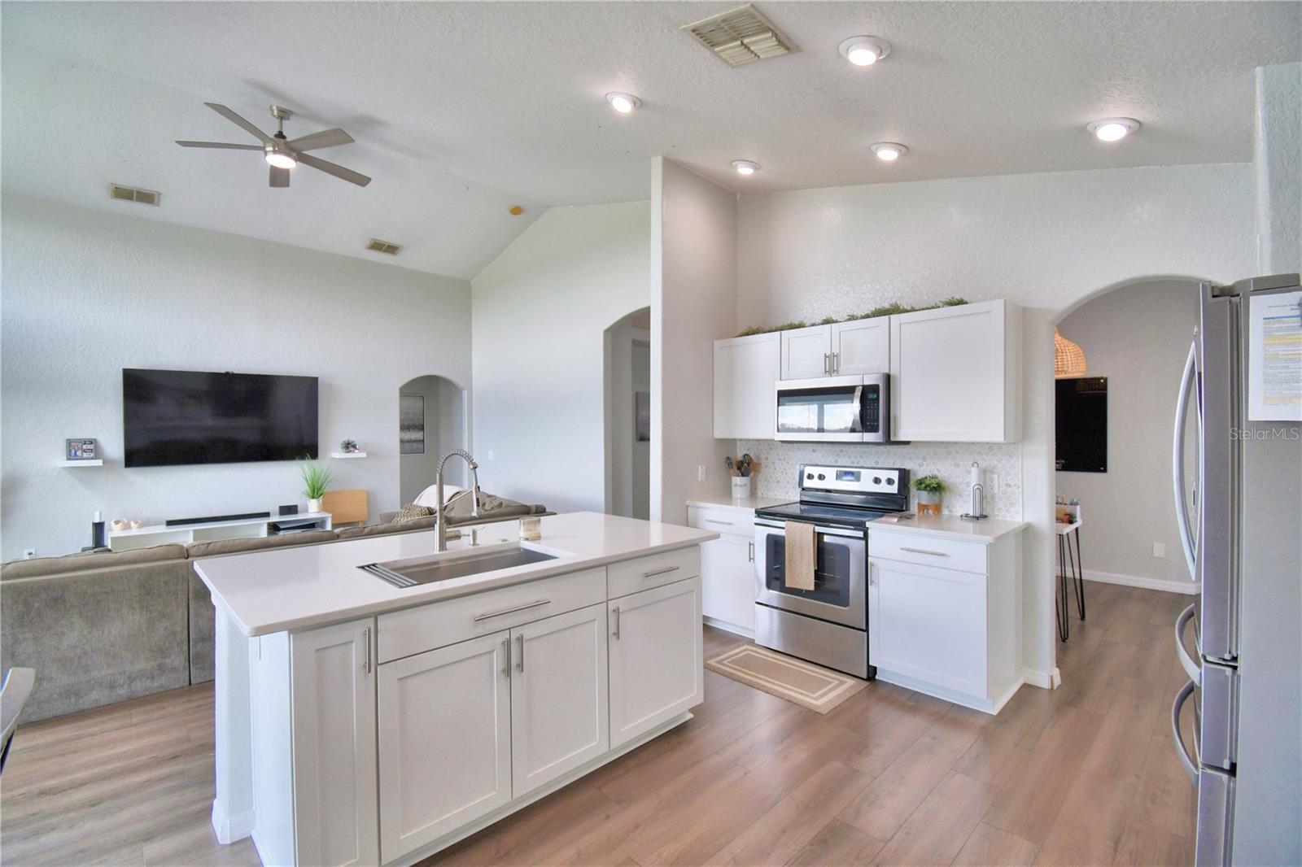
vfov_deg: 77.3
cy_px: 434
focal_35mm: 15
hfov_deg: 100.4
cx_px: 651
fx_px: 542
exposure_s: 1/125
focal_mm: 10
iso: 280
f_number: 4.5
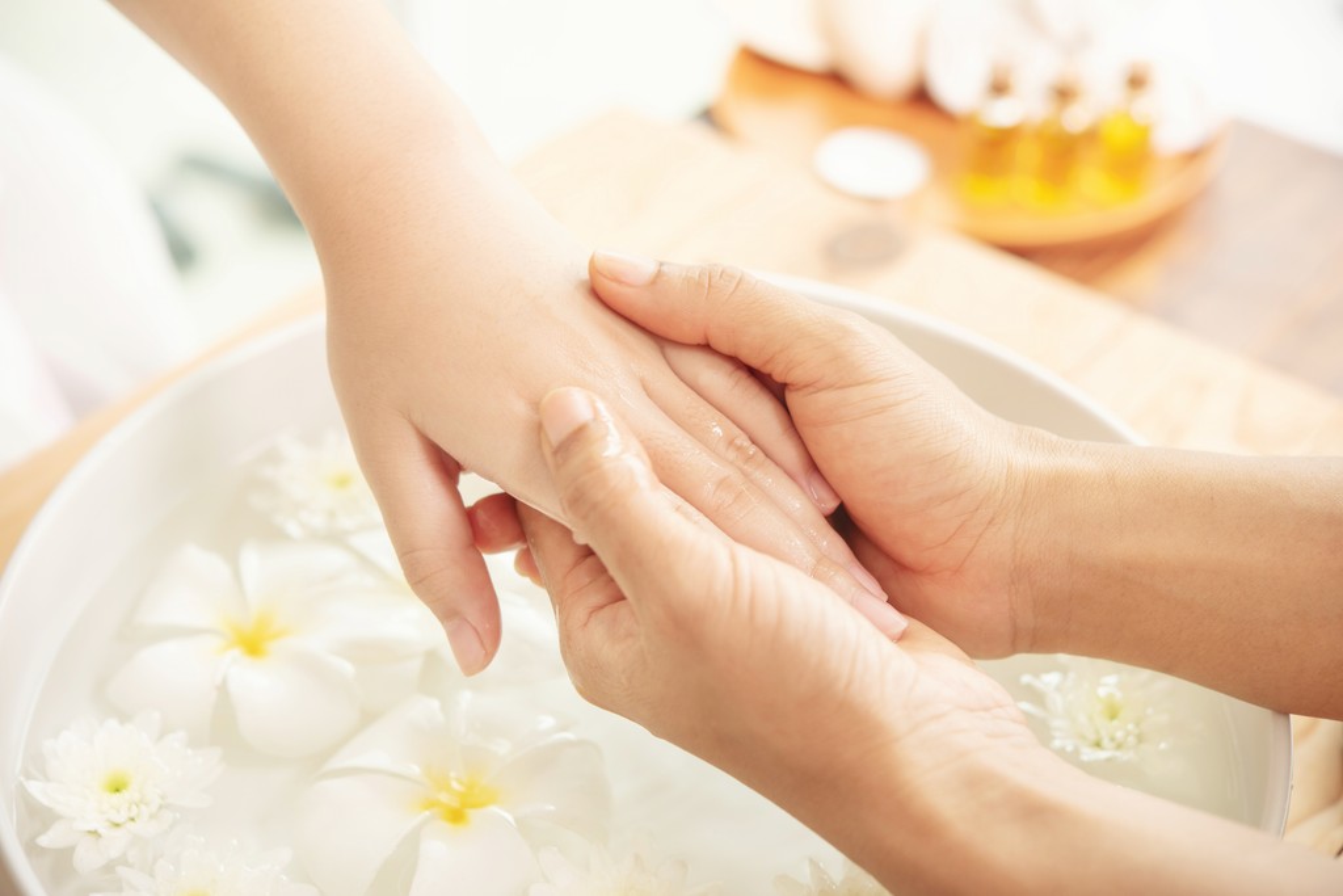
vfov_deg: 22.6
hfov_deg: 33.4
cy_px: 448
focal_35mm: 60
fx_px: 2238
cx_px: 672
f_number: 5
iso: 100
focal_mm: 60
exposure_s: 1/160
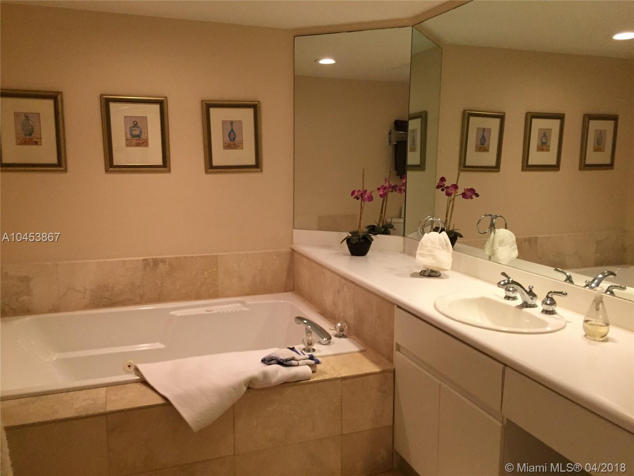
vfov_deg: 48.2
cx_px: 317
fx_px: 531
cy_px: 238
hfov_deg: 61.7
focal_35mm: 29
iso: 200
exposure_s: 1/30
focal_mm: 4.15
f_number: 2.2
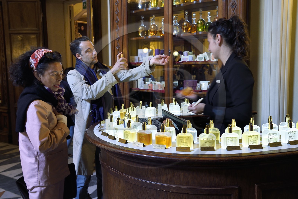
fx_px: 281
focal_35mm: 34
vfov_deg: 38.9
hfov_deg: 55.8
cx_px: 149
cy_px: 100
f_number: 5.6
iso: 1250
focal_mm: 34
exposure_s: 1/30
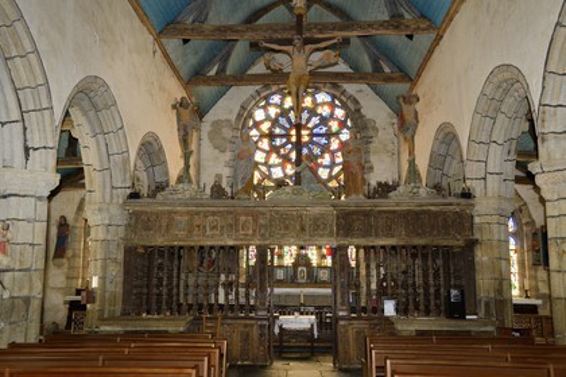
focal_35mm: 38
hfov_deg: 50.7
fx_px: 597
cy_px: 188
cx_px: 283
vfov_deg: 35.1
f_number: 7.1
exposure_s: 1/25
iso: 800
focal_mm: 38
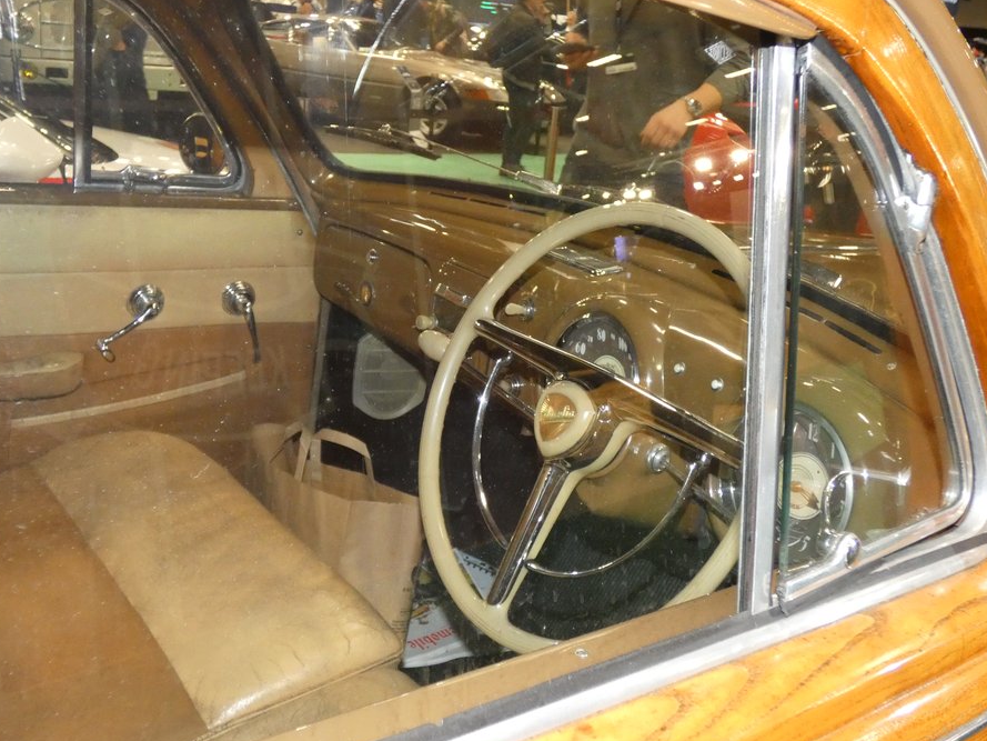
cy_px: 380
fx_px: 1084
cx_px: 445
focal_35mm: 38
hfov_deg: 48.9
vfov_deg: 37.7
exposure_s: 1/60
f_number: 3.4
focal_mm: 6
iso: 800
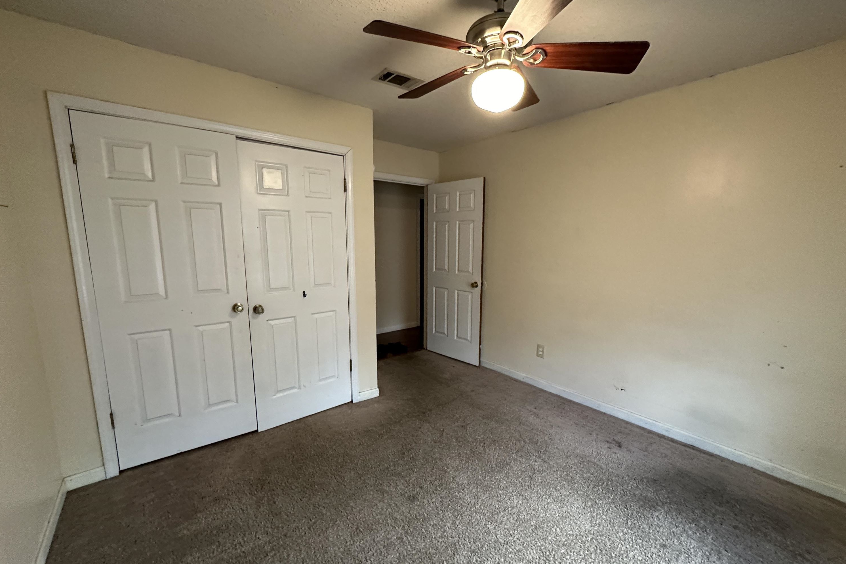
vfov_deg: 77.3
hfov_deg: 100.4
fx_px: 352
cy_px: 290
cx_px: 424
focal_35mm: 15
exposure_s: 1/60
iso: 500
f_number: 2.2
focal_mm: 2.22
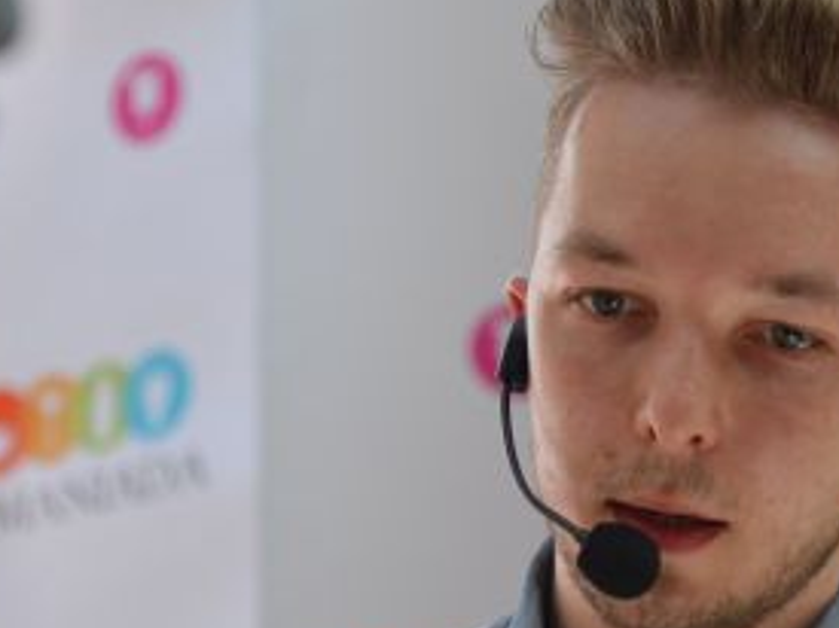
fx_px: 5330
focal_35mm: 220
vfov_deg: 6.7
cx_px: 433
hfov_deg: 9.0
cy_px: 392
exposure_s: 1/400
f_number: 2.8
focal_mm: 70
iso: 100
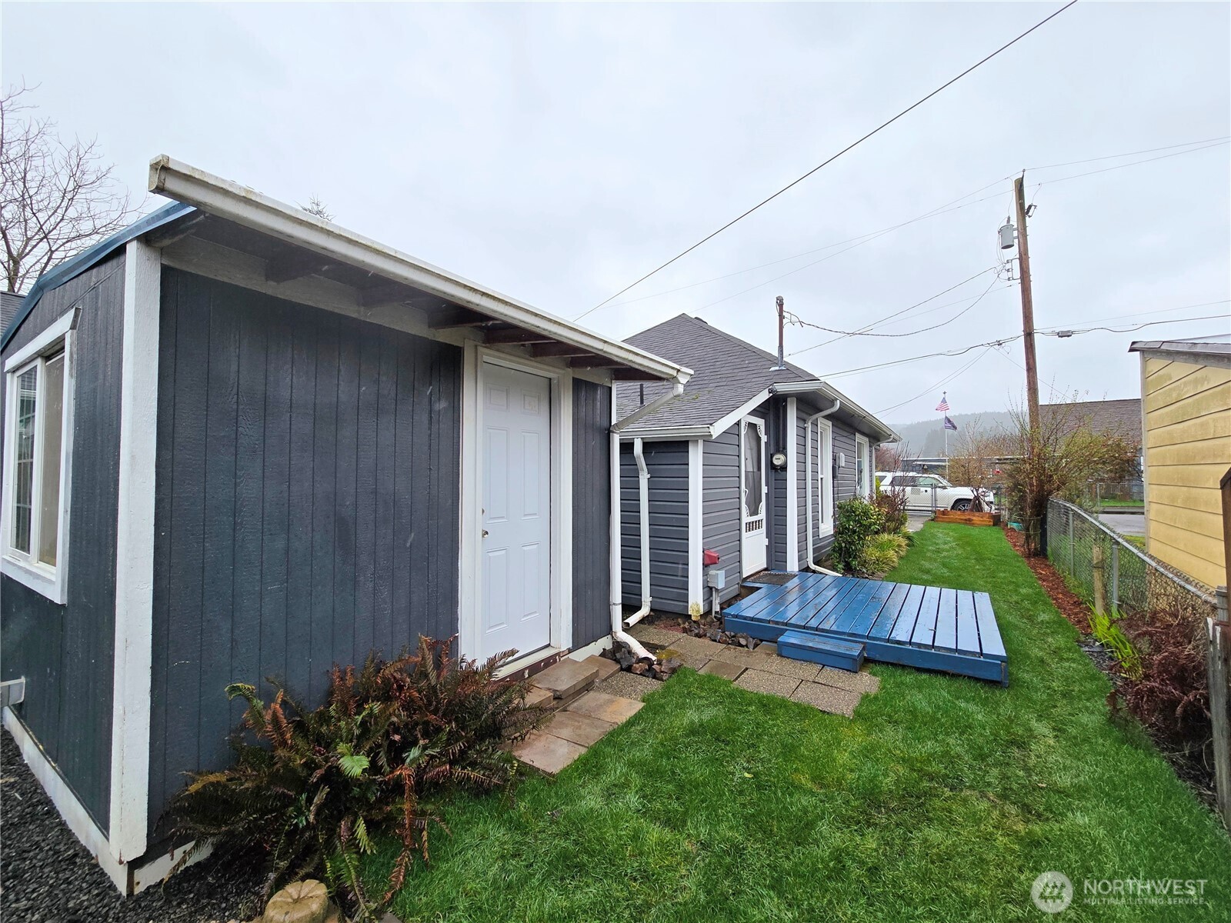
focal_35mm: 13
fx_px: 462
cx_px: 616
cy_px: 462
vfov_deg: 89.9
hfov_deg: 106.2
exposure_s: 1/443
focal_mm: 2.2
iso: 50
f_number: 2.2
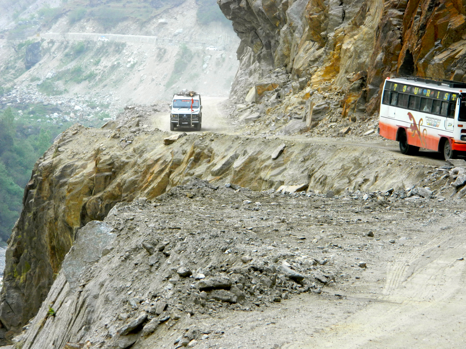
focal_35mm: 150
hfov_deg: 13.2
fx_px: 2019
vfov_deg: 9.9
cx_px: 233
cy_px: 174
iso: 80
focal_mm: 27
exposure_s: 1/60
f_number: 4.9
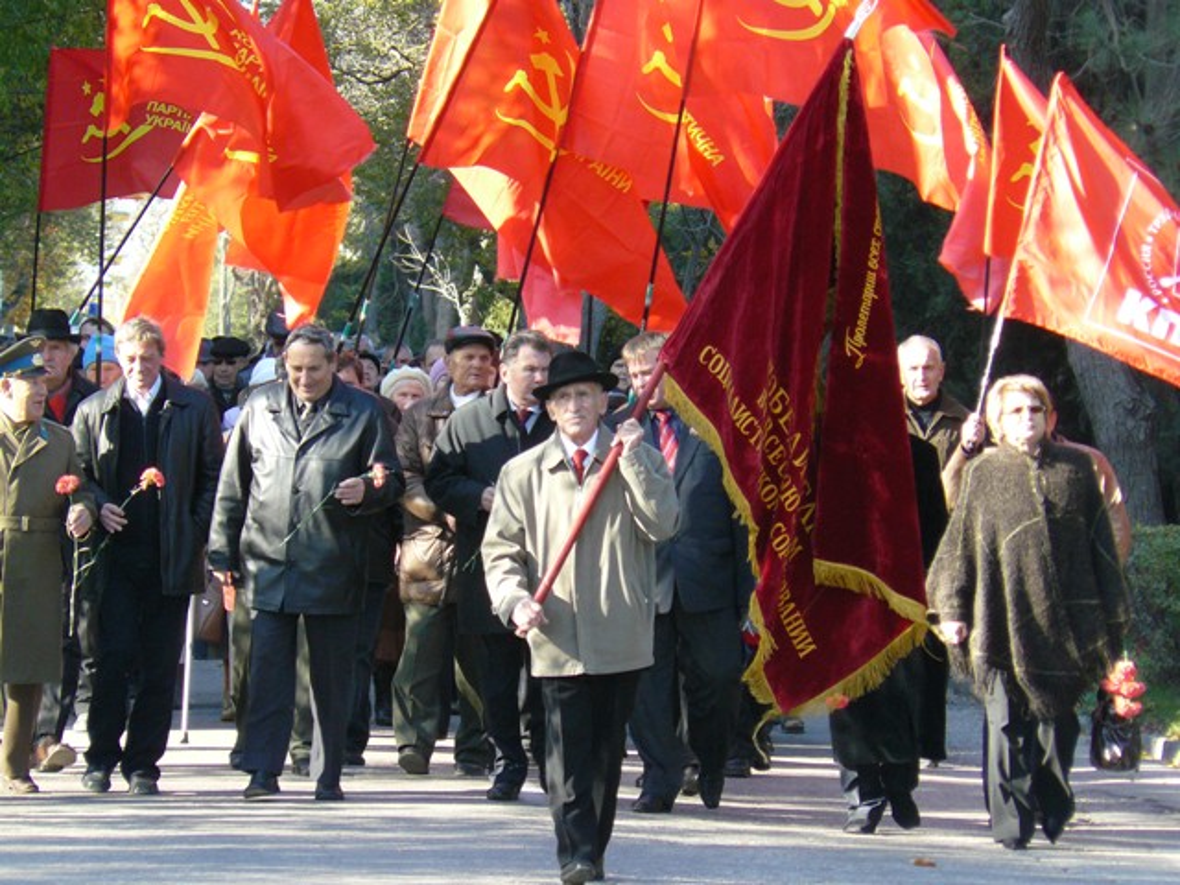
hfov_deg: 7.6
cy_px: 442
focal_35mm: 260
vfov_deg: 5.7
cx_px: 590
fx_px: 8863
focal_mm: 43.3
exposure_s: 1/160
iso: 200
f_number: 4
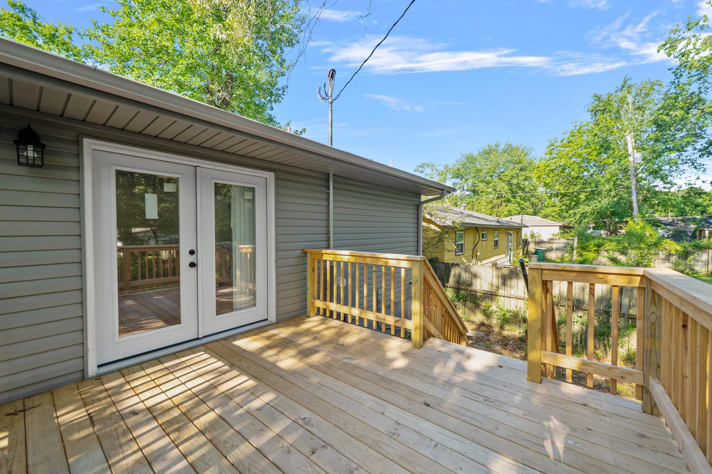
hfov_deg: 108.3
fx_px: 257
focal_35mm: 13
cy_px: 254
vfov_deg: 85.3
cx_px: 345
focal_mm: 12
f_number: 8
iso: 250
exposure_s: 1/80
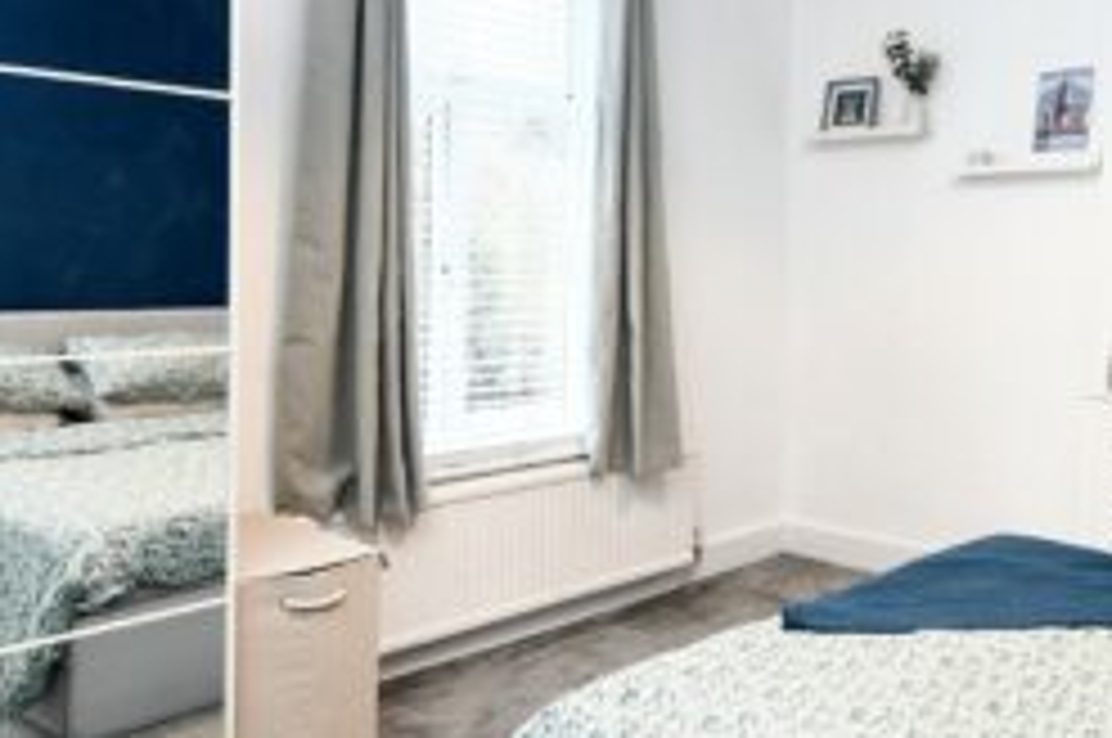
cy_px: 272
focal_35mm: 35
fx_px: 1080
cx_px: 779
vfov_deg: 37.5
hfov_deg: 53.0
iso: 560
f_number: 4.5
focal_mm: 10
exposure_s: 1/15
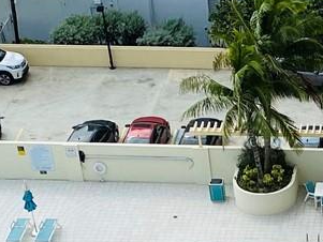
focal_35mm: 138
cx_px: 426
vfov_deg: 10.1
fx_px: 1288
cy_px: 463
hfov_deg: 13.7
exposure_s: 1/3846
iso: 32
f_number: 1.8
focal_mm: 4.25
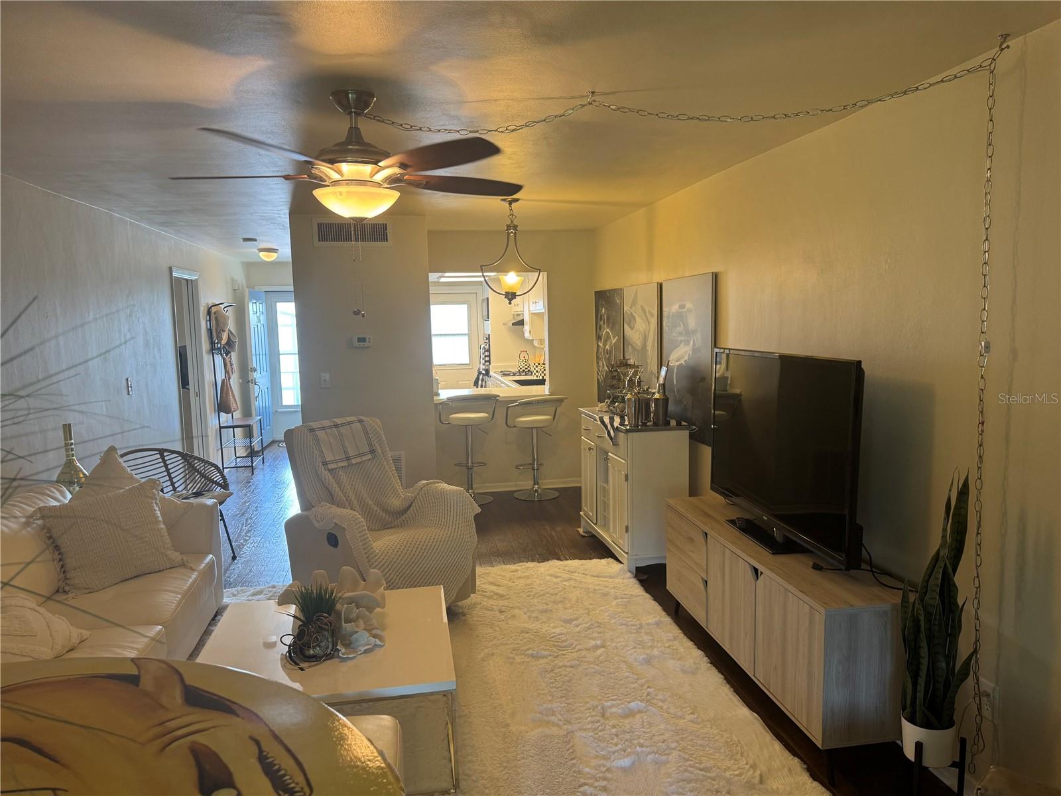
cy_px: 398
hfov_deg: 71.6
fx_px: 736
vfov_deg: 56.8
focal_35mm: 24
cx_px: 530
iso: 125
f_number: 1.78
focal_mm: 6.76
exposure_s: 1/60
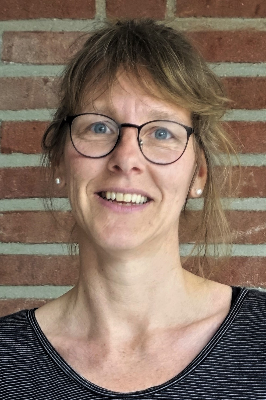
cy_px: 200
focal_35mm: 52
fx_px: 576
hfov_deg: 26.0
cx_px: 133
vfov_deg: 38.2
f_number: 2.8
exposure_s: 1/60
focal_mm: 19.1
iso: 500
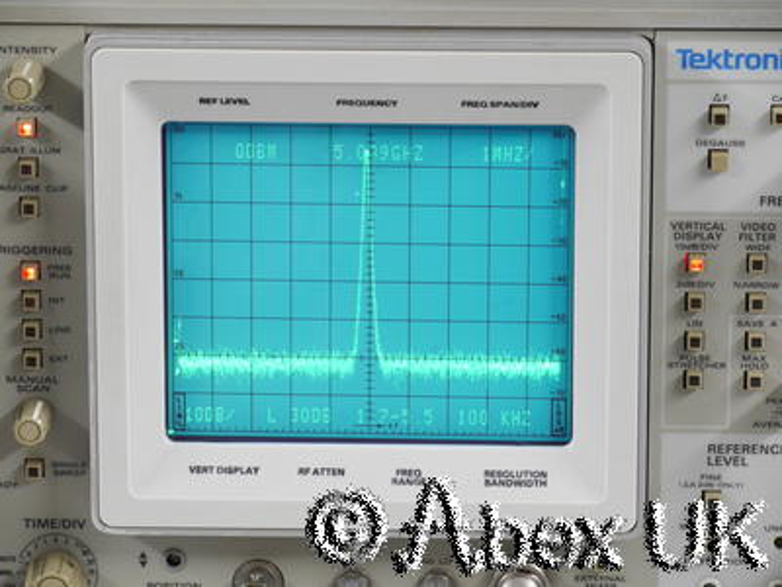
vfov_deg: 7.3
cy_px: 294
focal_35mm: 204
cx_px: 391
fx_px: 4609
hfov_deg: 9.7
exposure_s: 1/2
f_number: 8
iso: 200
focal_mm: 102
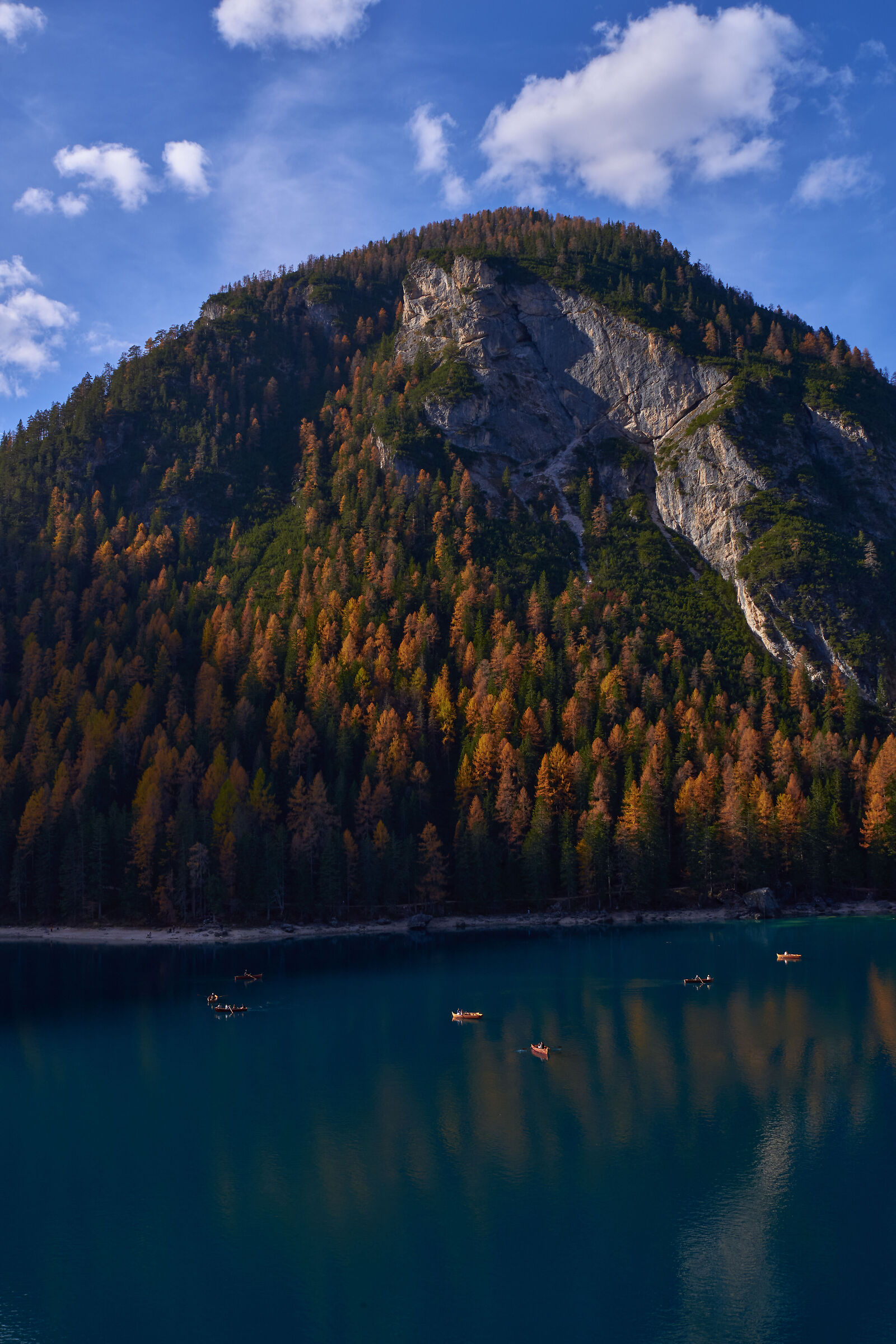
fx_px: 1307
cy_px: 672
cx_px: 448
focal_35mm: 35
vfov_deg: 54.4
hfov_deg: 37.9
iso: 250
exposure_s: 1/400
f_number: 8
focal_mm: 23
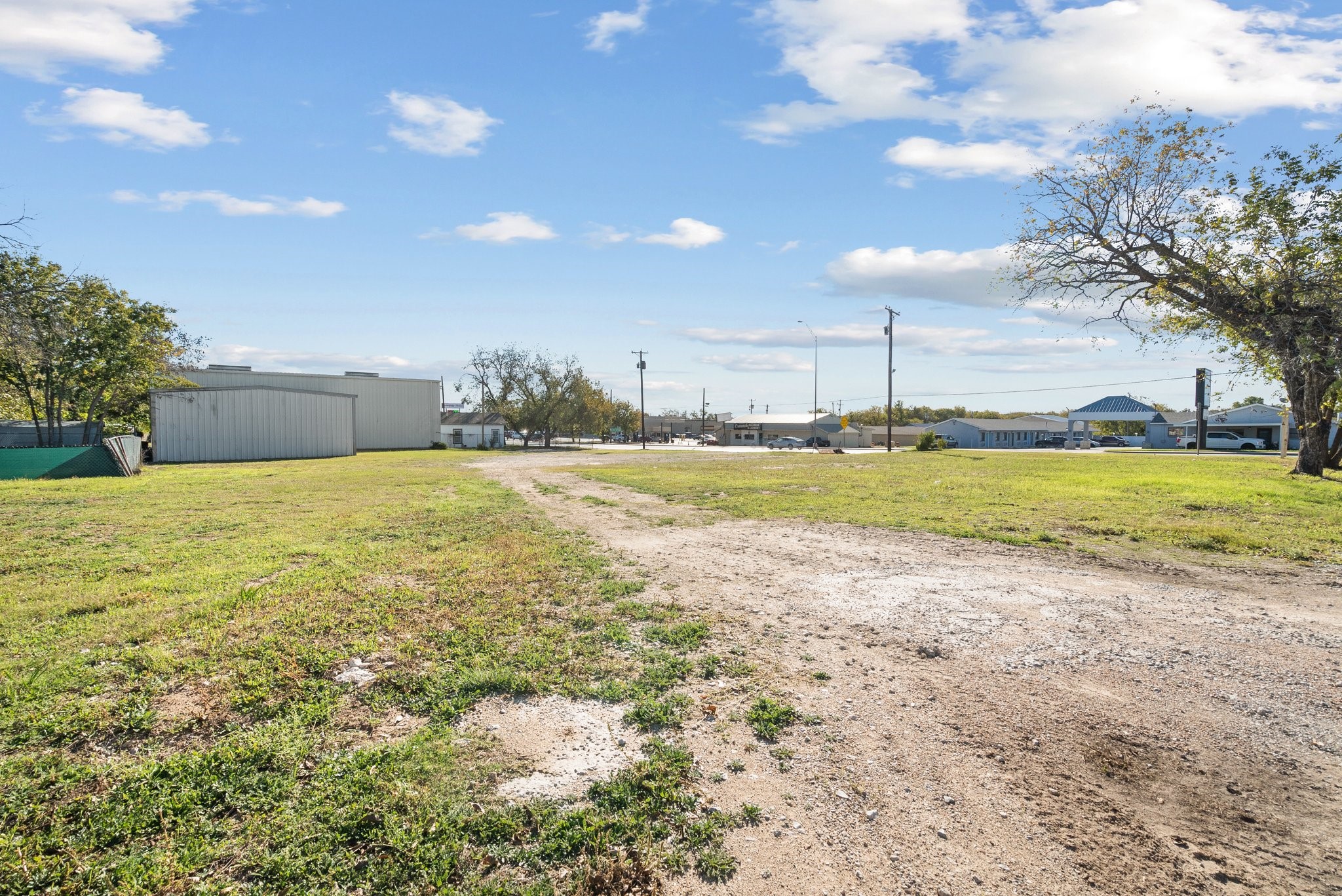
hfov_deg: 96.7
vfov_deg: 73.8
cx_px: 671
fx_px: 597
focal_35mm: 16
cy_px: 448
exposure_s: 1/400
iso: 1600
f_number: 11
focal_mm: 16
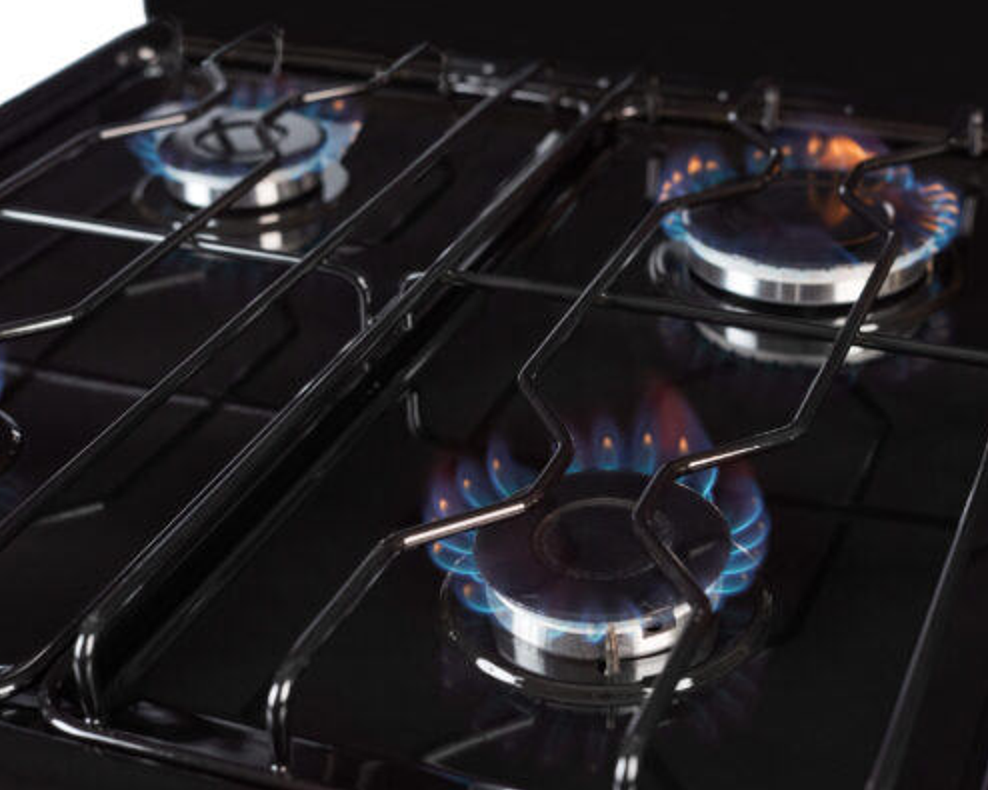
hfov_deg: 33.0
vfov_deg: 26.7
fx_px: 1666
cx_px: 536
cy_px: 392
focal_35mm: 57
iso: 1000
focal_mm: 50
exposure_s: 1/40
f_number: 5.6
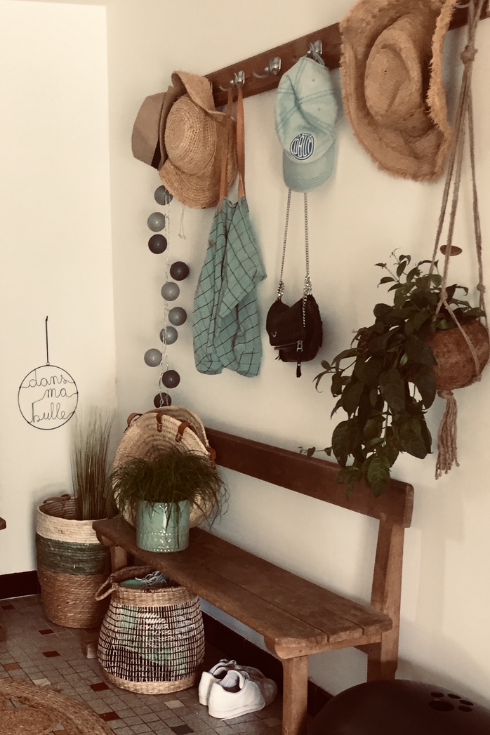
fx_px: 960
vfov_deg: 41.0
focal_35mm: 47
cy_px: 530
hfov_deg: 27.7
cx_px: 62
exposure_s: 1/33
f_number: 2.2
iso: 100
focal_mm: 4.15
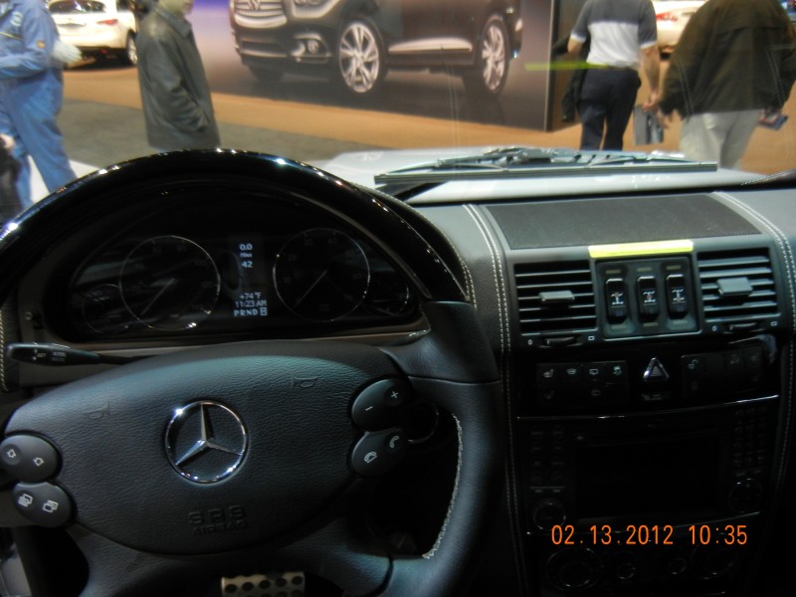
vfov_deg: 46.8
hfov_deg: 60.0
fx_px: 690
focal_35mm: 30
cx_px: 398
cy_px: 298
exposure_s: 1/30
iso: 340
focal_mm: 5.4
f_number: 3.5
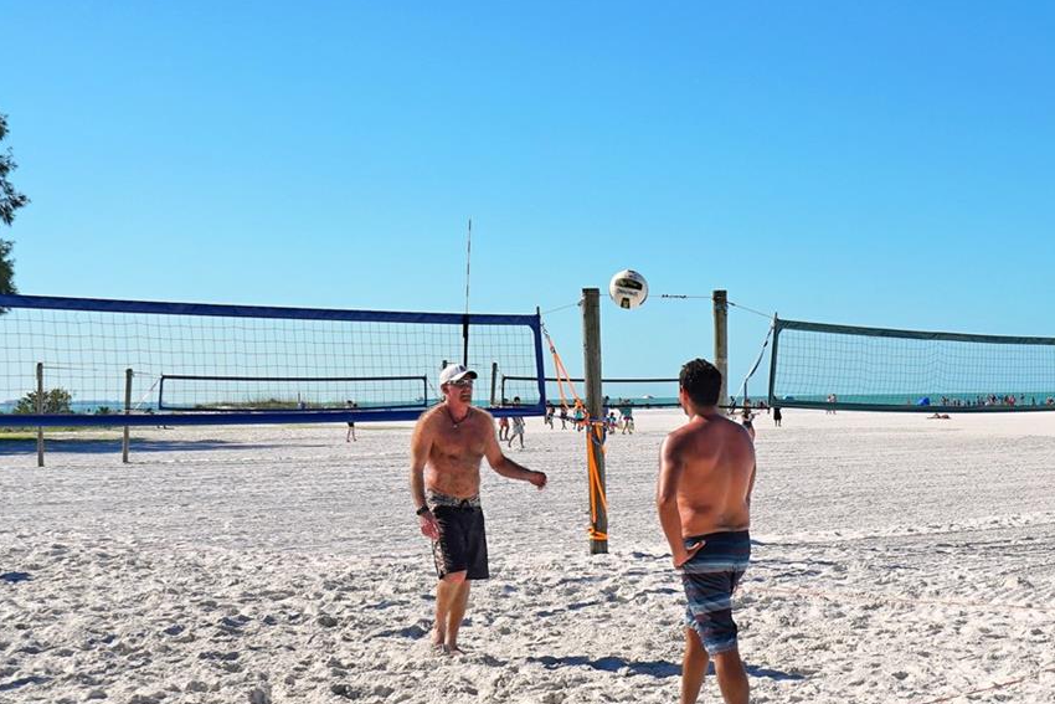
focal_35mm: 64
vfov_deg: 21.2
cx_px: 748
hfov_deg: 31.0
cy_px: 341
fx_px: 1876
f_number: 8
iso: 100
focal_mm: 34
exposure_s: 1/500
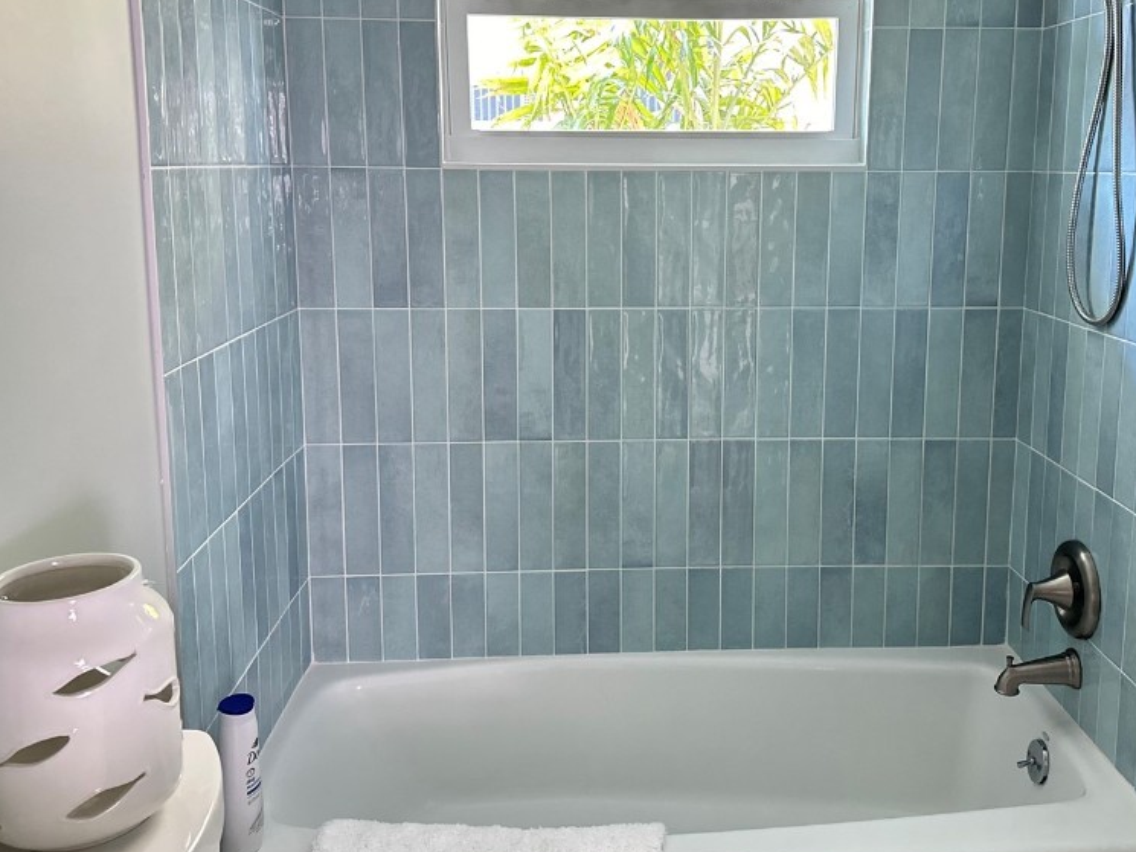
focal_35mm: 33
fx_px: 1083
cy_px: 335
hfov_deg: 55.1
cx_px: 653
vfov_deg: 42.7
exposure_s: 1/60
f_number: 1.78
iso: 640
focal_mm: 6.86
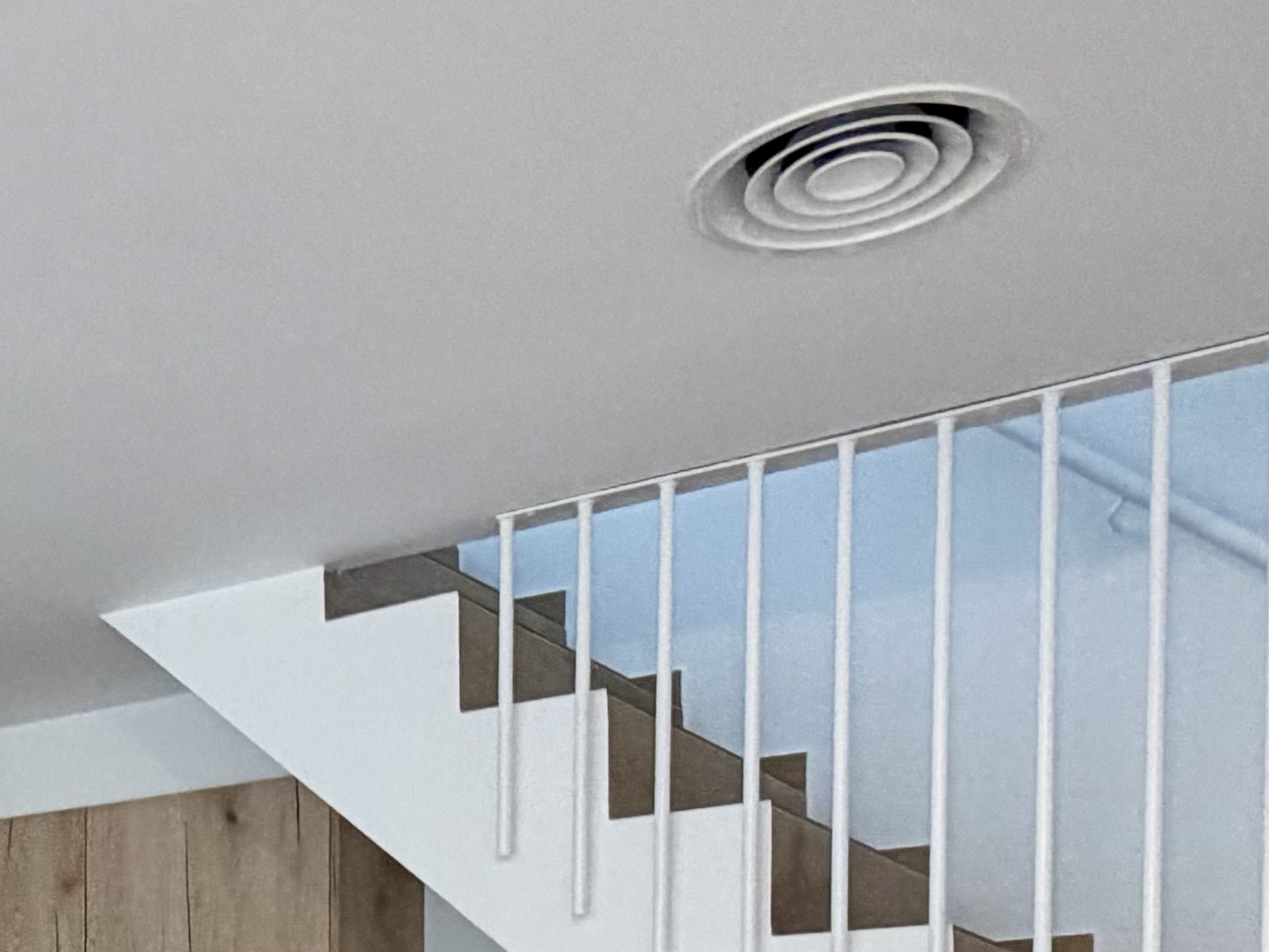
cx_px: -5
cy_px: 1188
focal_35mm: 51
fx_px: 1870
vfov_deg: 25.2
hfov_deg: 34.1
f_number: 2.2
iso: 125
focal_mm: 2.22
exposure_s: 1/100
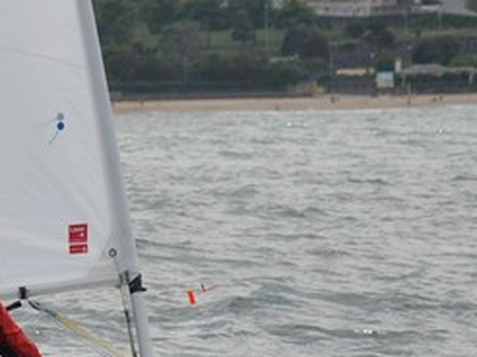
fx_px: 6795
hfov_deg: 4.0
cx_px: -159
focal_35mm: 494
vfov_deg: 3.0
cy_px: 21
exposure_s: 1/640
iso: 100
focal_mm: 105
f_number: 6.3
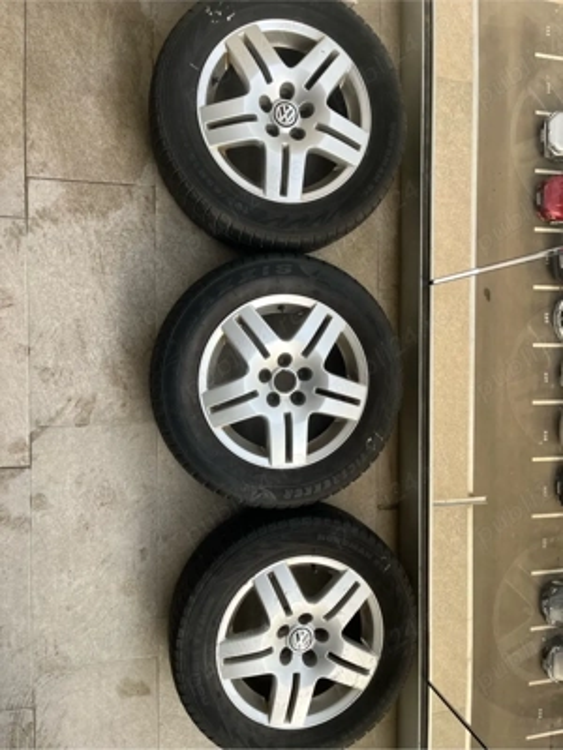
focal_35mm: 26
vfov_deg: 67.3
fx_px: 564
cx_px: 282
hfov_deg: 53.1
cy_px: 375
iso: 50
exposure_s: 1/406
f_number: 1.6
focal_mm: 5.1
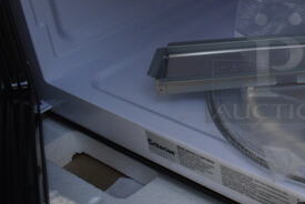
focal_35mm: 60
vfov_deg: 22.6
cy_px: 64
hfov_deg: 30.2
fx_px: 509
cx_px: 329
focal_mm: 18
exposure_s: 1/30
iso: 2500
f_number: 3.5
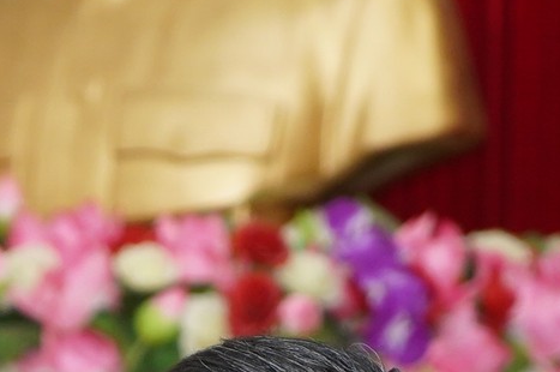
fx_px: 4660
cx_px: 85
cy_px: 768
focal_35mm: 300
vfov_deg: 4.5
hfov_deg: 6.9
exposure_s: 1/100
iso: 1600
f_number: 4
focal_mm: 70
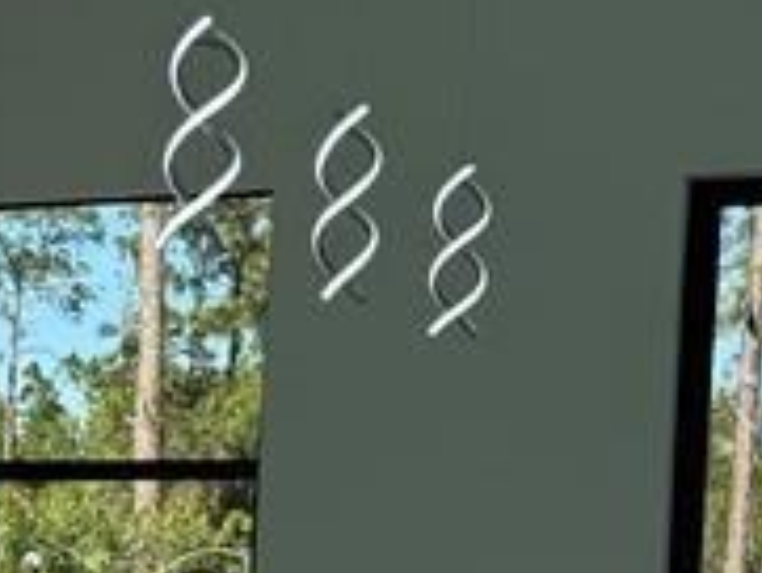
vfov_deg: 10.6
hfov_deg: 13.3
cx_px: -535
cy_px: 826
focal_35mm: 136
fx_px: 2996
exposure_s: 1/2604
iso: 80
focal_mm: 6.76
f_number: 1.78
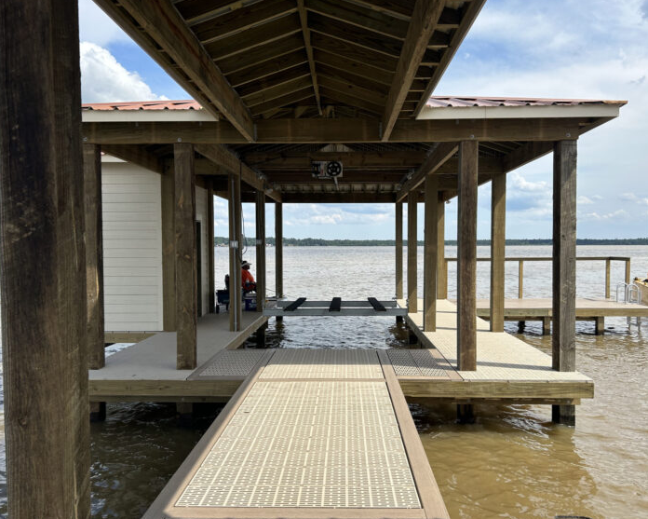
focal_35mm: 28
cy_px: 255
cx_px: 332
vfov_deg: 51.5
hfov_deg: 62.2
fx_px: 537
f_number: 1.5
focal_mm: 5.7
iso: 50
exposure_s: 1/4630
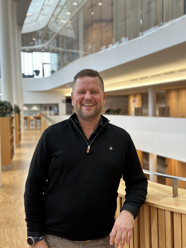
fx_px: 344
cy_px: 124
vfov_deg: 39.7
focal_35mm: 48
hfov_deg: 30.3
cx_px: 93
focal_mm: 6.86
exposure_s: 1/50
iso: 80
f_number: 1.78
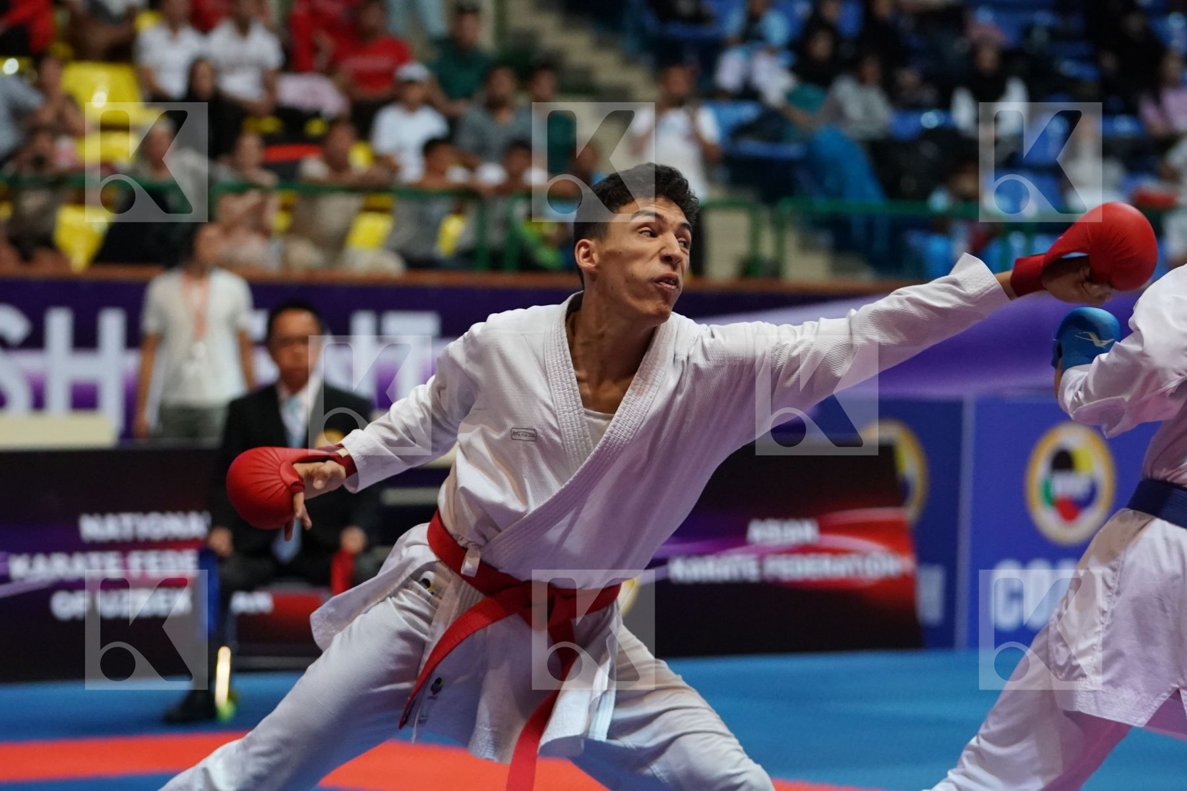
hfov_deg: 14.6
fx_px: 4649
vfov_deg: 9.7
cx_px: 594
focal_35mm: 141
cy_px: 396
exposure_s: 1/1000
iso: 5000
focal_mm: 94
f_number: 2.8
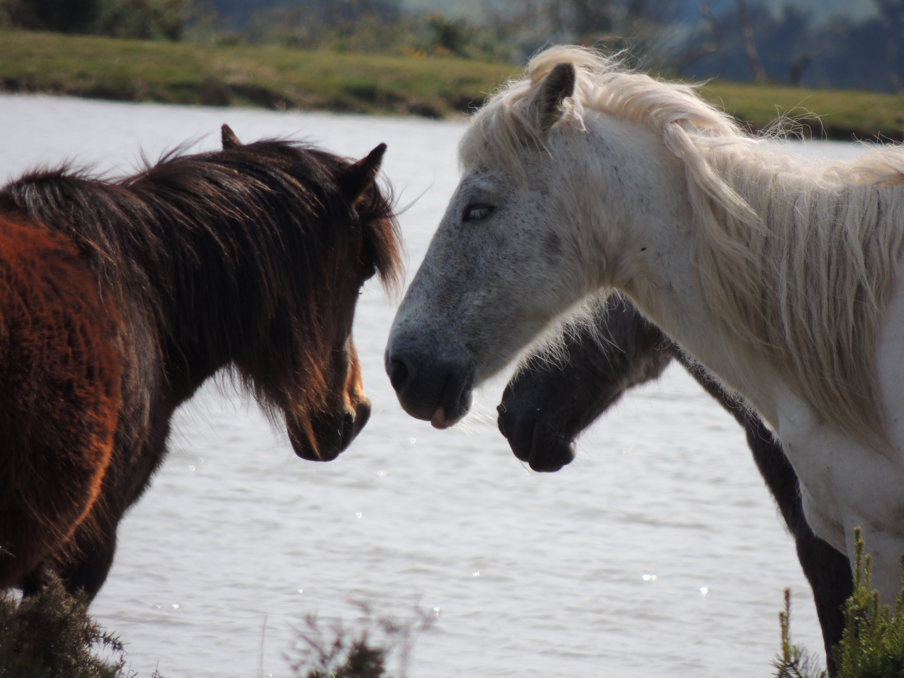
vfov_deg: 1.5
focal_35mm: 1000
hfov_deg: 2.0
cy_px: 339
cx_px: 452
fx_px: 26115
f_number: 5.9
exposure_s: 1/500
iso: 125
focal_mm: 180
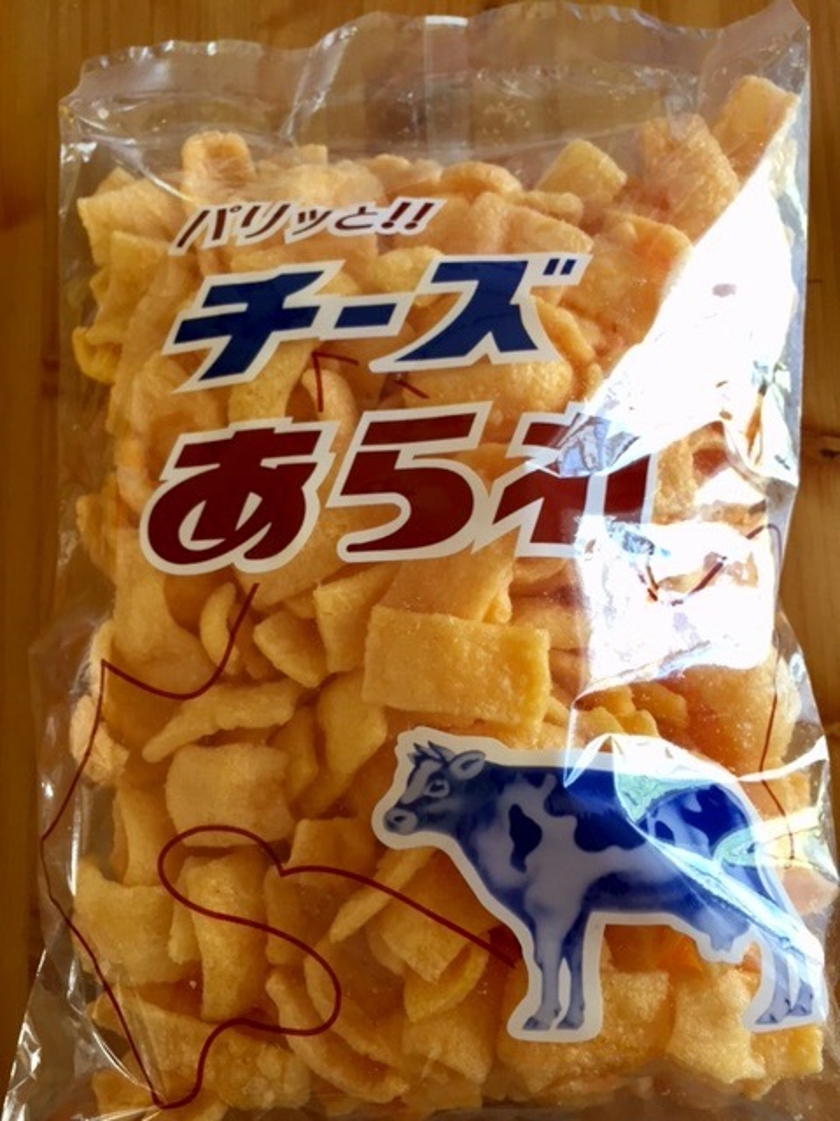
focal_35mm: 29
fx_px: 938
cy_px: 560
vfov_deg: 61.7
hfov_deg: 48.2
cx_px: 420
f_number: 2.2
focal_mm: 4.15
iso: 64
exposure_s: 1/30
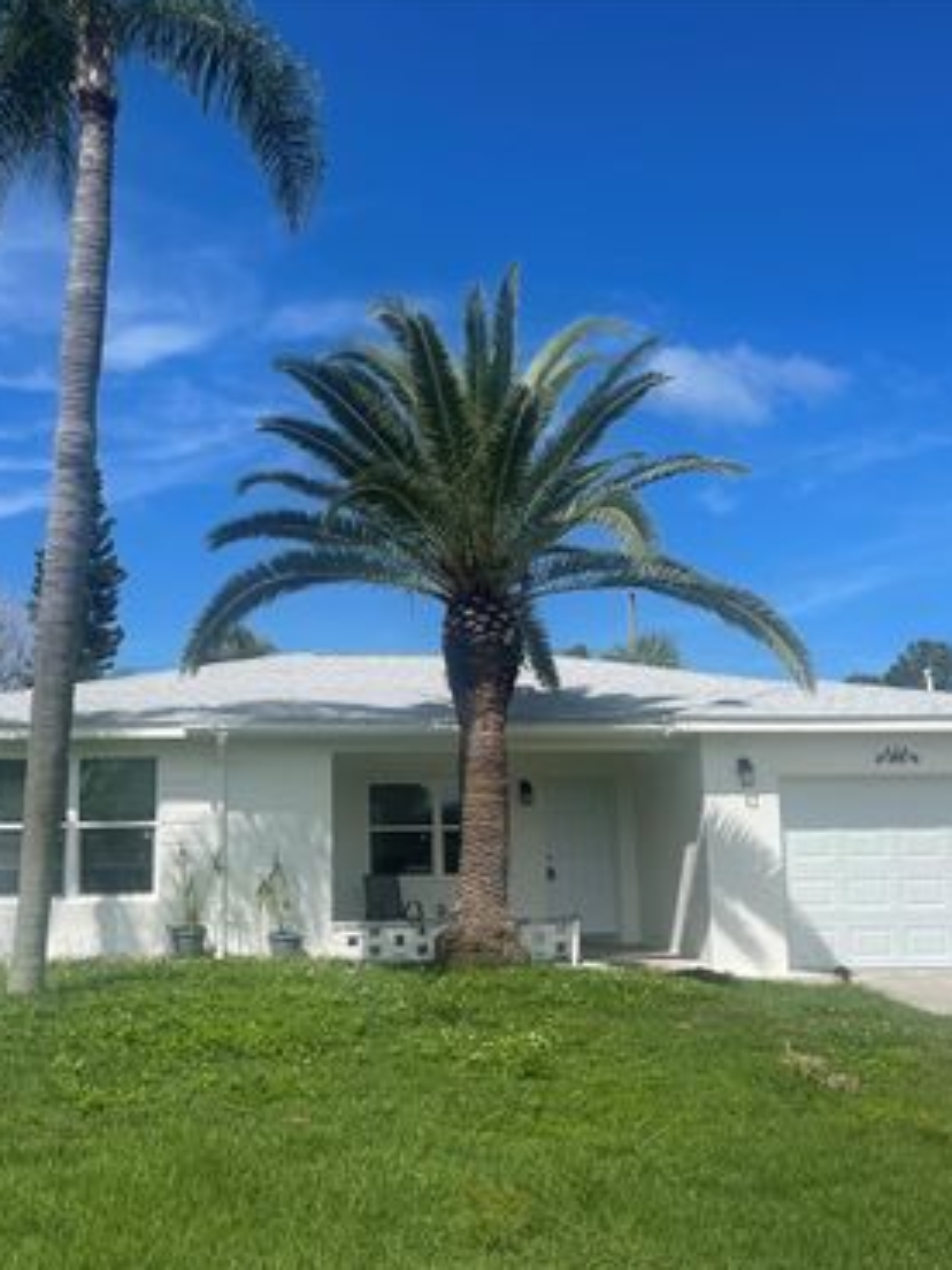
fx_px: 1247
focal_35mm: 34
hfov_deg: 41.7
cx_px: 400
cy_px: 633
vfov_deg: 54.0
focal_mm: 5.1
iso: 32
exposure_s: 1/5128
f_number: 1.6
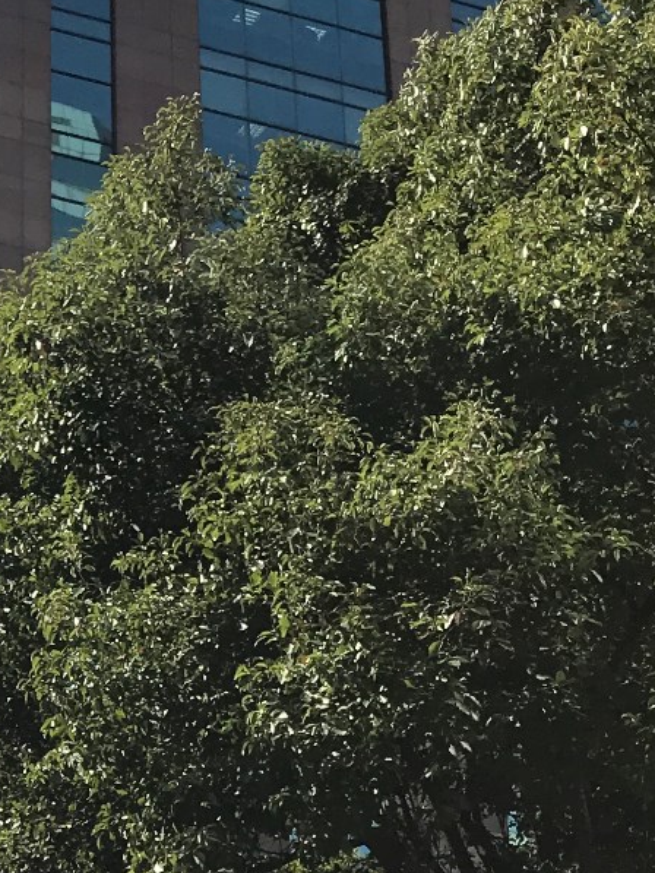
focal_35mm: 96
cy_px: 853
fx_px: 2421
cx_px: -276
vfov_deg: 19.9
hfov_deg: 14.5
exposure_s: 1/2817
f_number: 1.8
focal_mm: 3.99
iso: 20
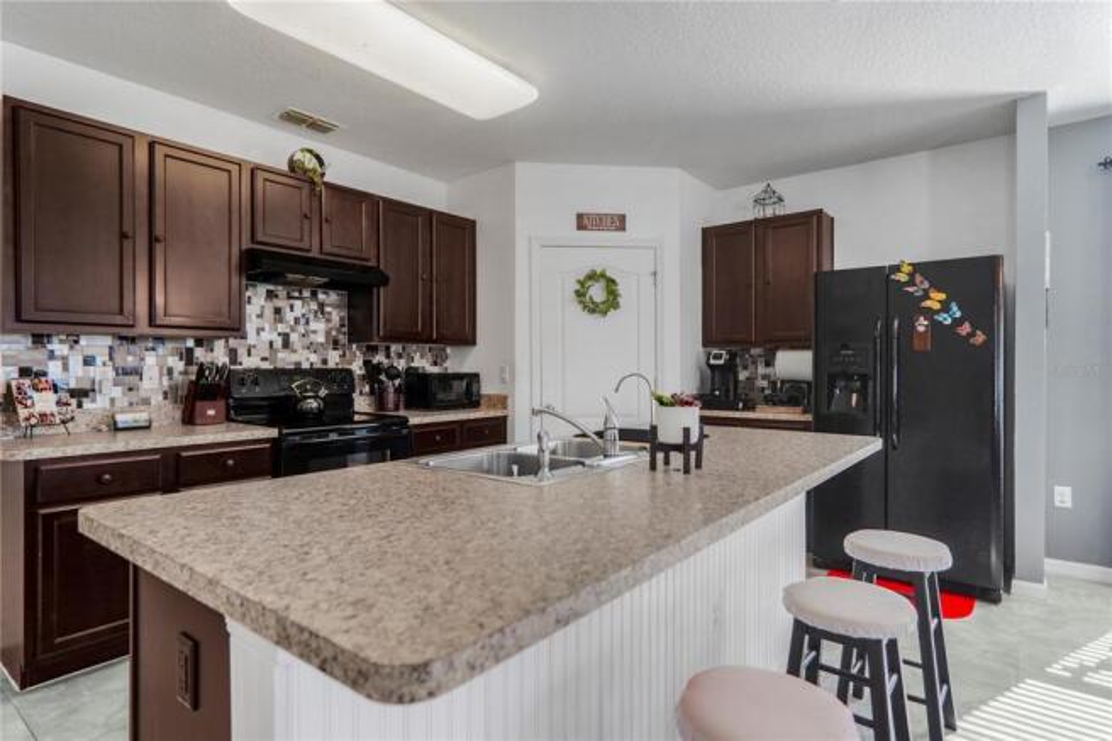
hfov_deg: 90.0
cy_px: 370
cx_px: 556
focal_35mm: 18
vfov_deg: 67.4
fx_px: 556
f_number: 2
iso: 100
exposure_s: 1/30
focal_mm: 12
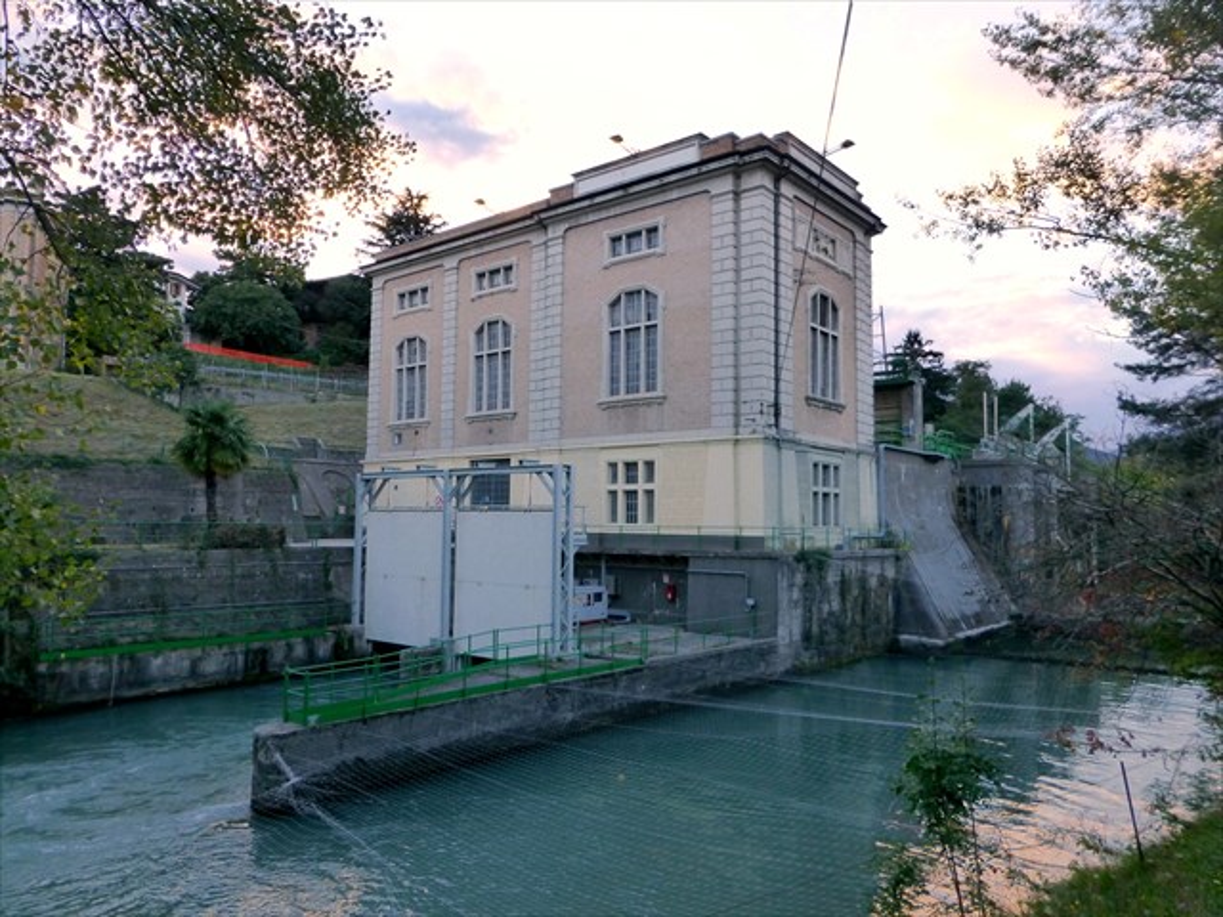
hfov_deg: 71.6
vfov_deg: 56.8
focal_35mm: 24
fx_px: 848
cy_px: 458
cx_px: 612
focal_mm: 4.3
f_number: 3.3
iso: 250
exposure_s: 1/100
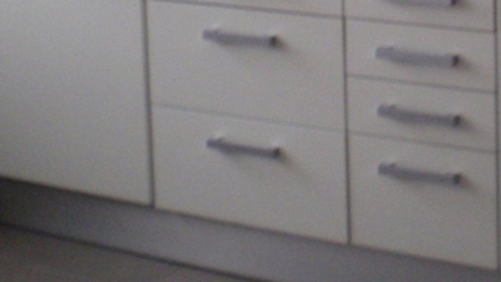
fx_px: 1462
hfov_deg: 19.2
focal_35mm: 110
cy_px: -166
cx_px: 436
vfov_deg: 10.6
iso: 320
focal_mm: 6.3
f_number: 3.1
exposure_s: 1/30
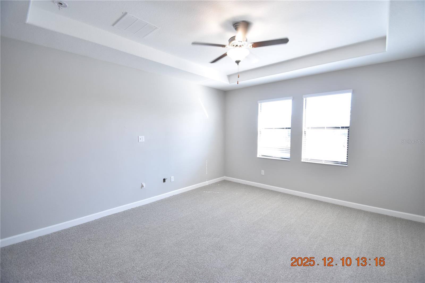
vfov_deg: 77.3
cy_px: 142
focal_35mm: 15
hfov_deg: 100.4
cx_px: 212
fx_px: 177
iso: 800
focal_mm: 10
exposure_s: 1/125
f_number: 3.5
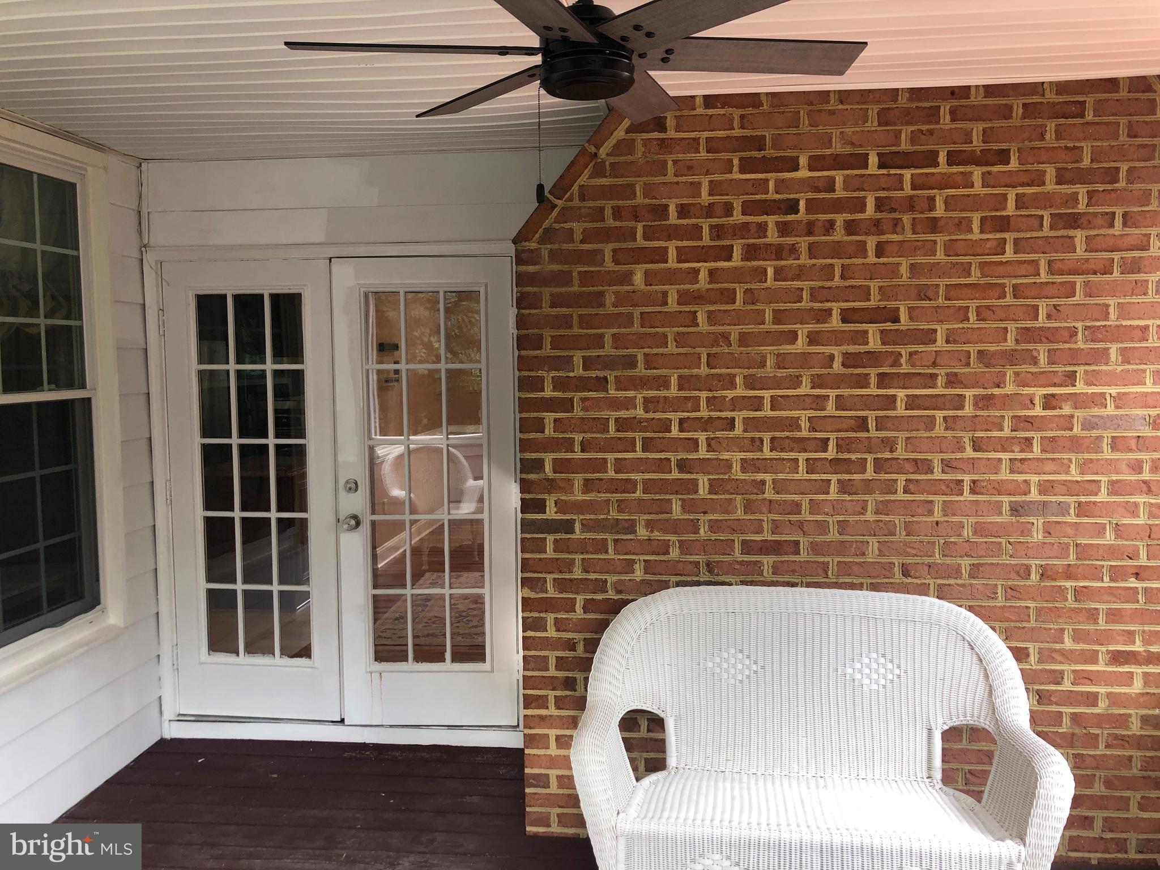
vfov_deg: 49.7
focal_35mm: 28
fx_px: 938
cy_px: 435
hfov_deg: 63.4
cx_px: 580
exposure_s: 1/24
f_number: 1.8
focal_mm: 3.99
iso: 25
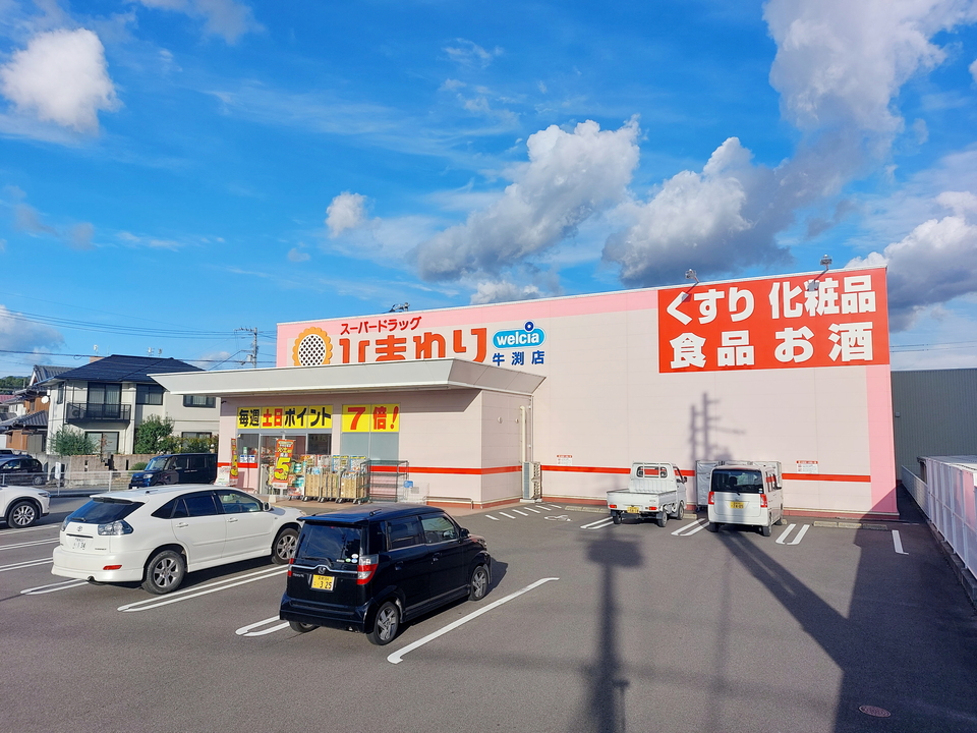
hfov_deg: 71.6
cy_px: 366
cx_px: 488
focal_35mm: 24
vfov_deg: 56.8
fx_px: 677
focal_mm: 5.23
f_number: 1.8
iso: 25
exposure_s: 1/1739
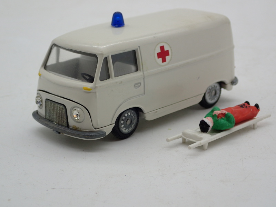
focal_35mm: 80
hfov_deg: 24.4
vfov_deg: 18.4
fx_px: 638
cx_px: 138
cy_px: 104
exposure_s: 1/200
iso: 100
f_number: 4.4
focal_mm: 14.41
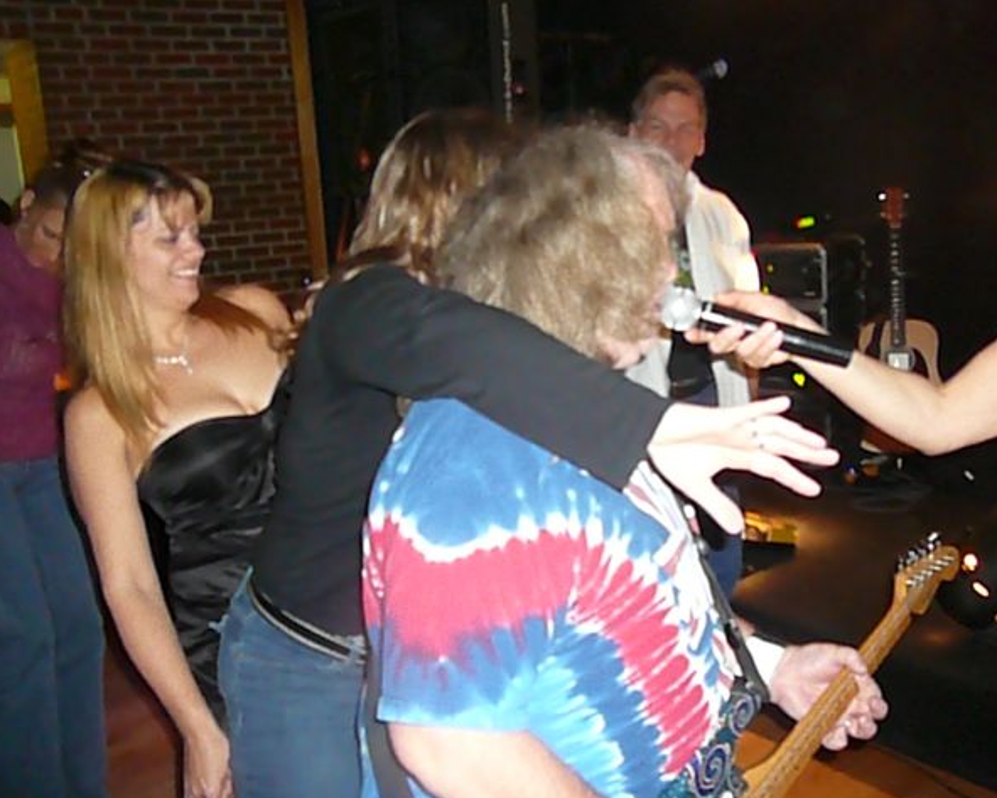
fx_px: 1092
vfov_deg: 40.1
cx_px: 530
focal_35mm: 37
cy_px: 403
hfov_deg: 49.0
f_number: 2.8
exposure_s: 1/30
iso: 800
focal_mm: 5.2
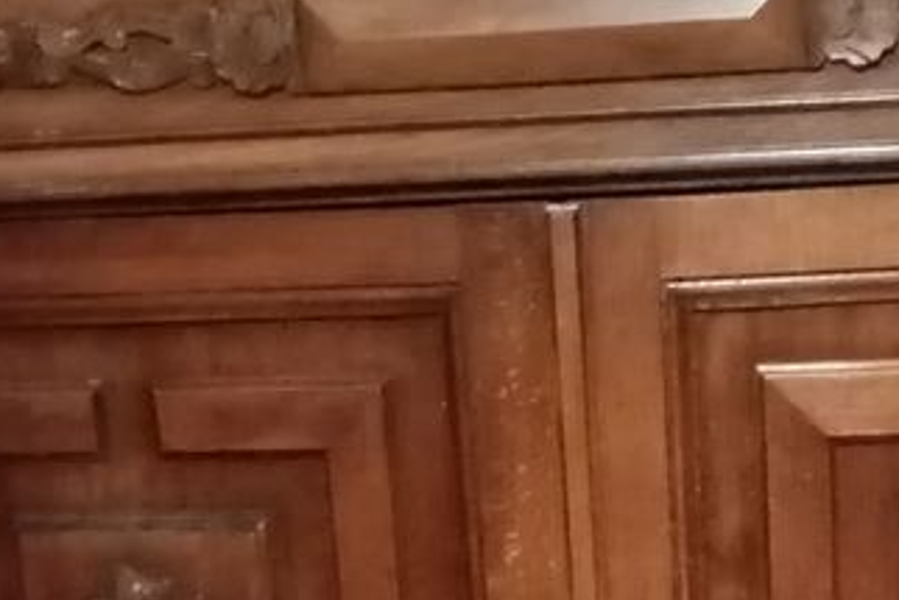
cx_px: 653
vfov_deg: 15.8
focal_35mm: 84
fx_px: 2099
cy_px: 659
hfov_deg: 24.0
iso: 6389
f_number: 1.8
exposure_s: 1/12.5
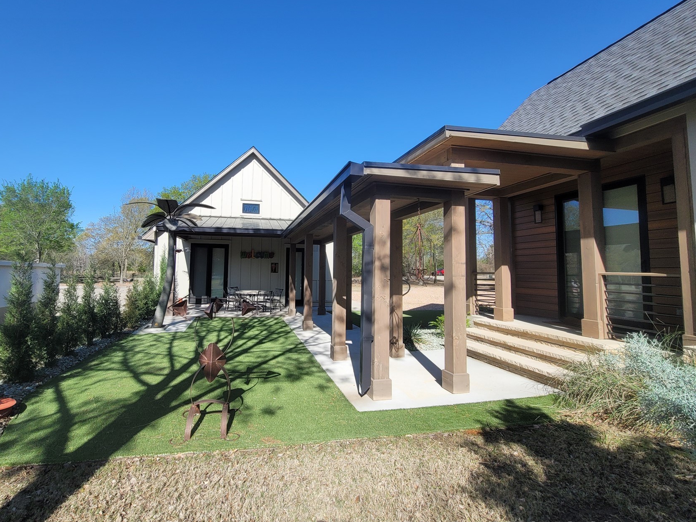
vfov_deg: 81.7
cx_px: 304
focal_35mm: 15
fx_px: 302
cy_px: 245
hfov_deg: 97.6
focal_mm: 2.2
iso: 64
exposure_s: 1/1354
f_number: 2.2
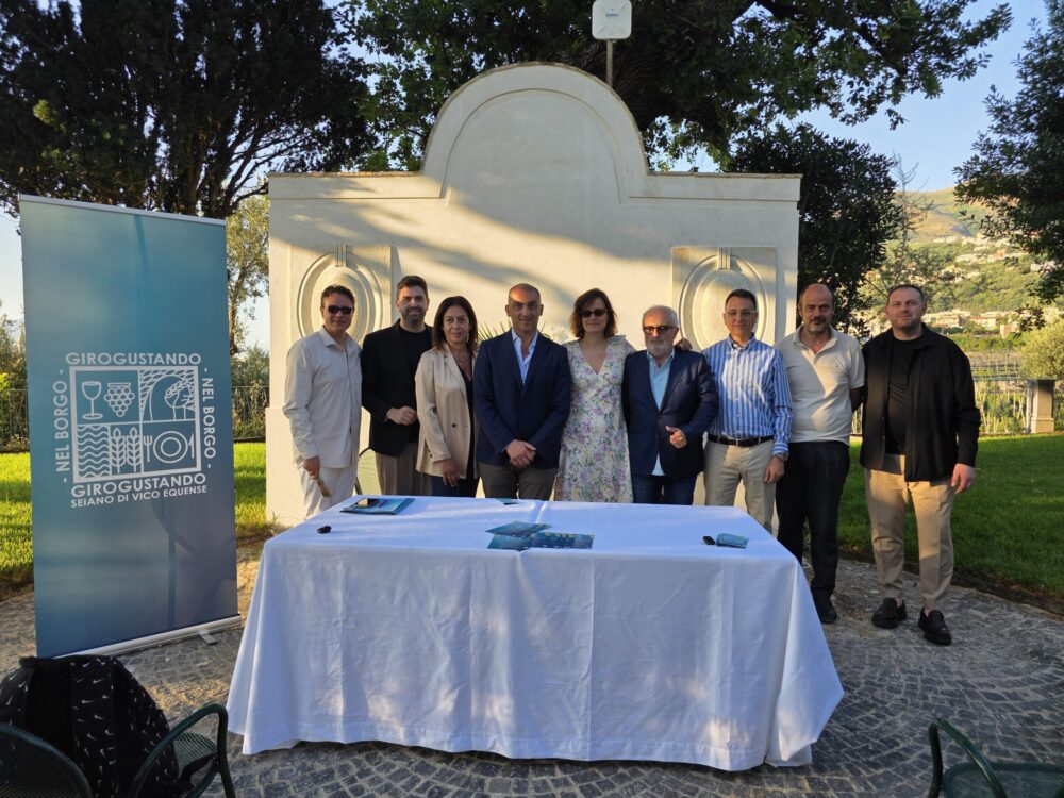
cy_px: 399
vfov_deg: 58.9
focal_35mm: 23
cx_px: 532
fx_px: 707
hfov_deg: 73.9
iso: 25
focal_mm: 6.3
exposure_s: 1/359
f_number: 1.7
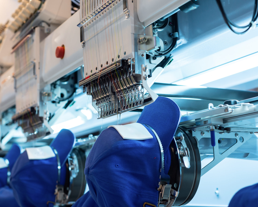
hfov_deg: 33.0
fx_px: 435
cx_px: 115
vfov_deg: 26.7
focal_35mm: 57
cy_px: 102
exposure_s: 1/60
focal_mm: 50
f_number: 4.5
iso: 400
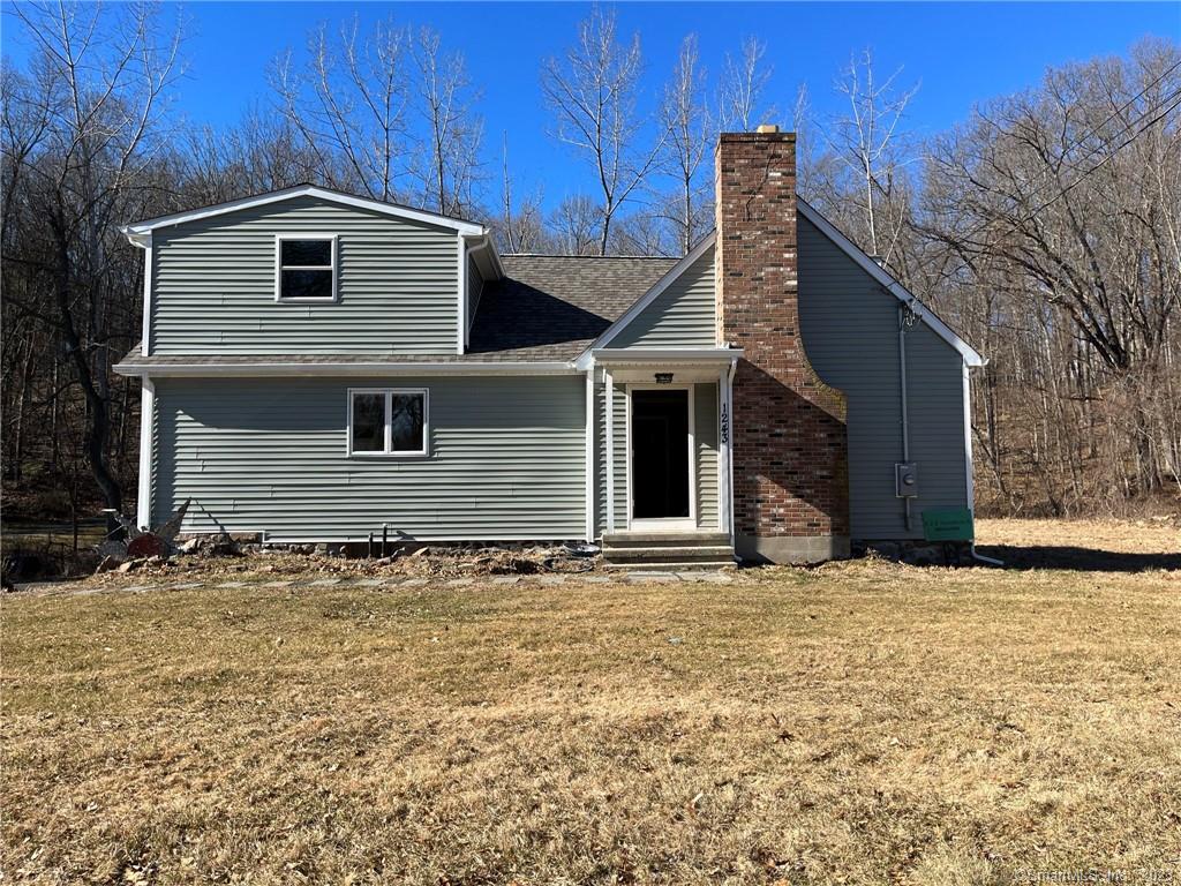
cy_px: 443
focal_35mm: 26
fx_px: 887
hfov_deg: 67.3
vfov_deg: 53.1
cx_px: 590
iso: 50
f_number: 1.6
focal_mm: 5.1
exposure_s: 1/2358
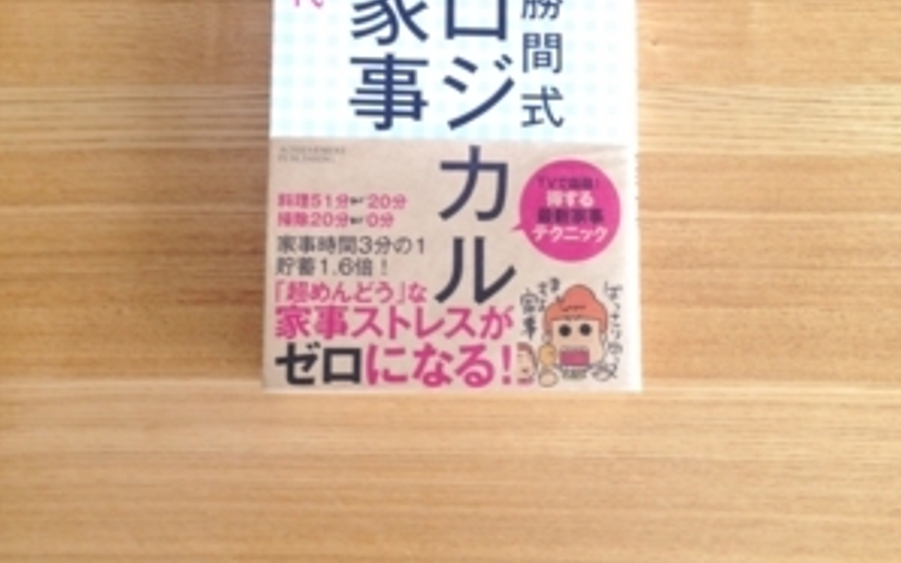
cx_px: 450
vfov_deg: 27.3
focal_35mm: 47
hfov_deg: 42.7
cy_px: 194
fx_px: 1154
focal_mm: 4.12
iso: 50
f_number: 2.4
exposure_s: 1/6
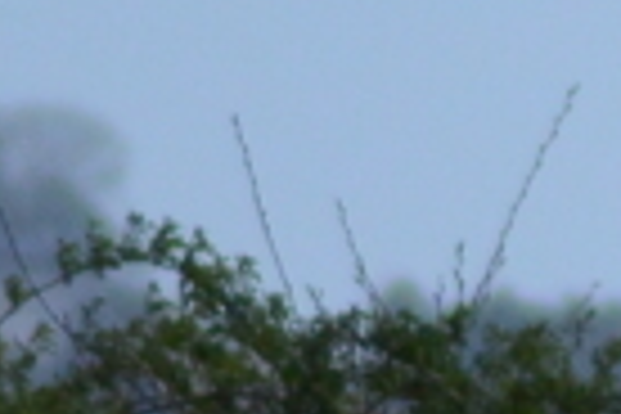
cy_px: 428
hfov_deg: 0.6
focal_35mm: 3597
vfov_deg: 0.4
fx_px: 62043
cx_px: 2264
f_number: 2.8
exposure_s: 1/160
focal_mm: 180
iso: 400
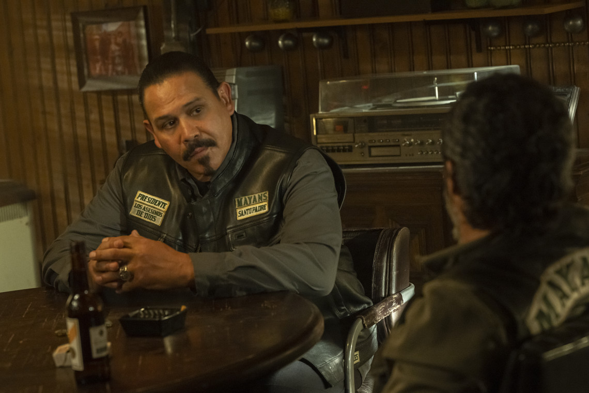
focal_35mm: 93
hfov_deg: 21.9
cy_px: 196
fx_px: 1521
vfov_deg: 14.7
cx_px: 294
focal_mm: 93
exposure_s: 1/100
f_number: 5
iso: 5000
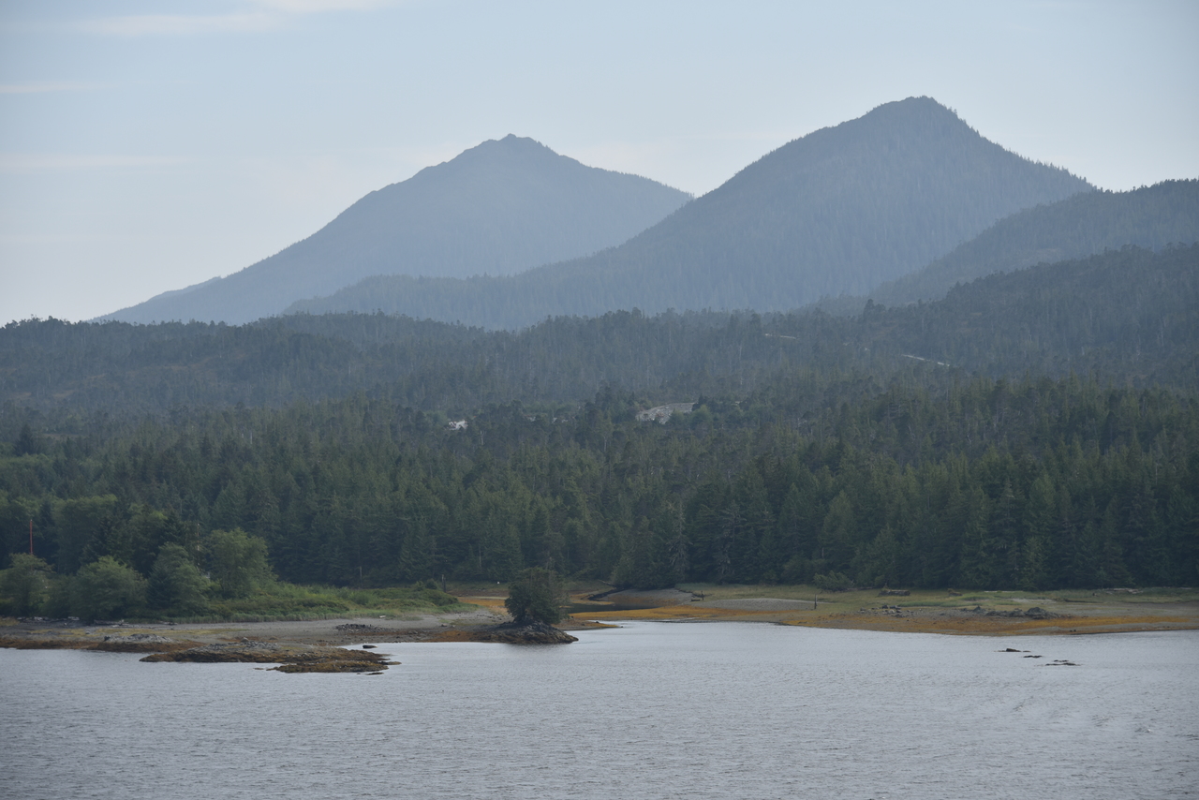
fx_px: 4497
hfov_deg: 15.2
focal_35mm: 135
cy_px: 400
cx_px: 600
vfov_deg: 10.2
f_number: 7.1
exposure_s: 1/320
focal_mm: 135
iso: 100
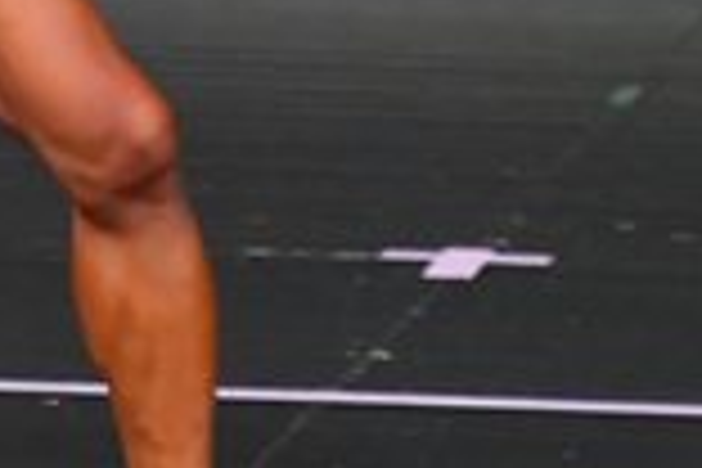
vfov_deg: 0.9
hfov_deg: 1.3
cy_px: -306
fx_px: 30437
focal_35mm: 1561
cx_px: -70
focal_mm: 210
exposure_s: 1/400
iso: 4000
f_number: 5.6
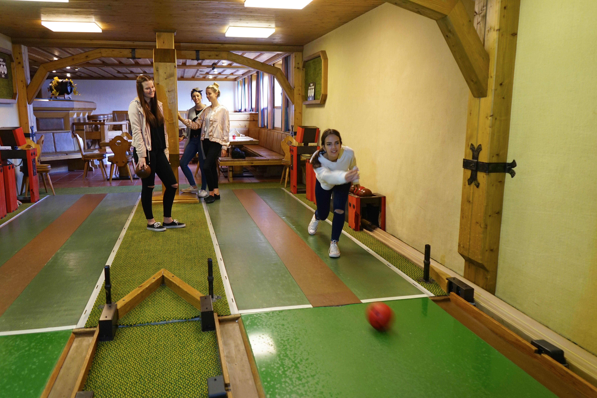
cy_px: 199
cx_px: 298
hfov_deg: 61.9
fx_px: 497
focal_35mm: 30
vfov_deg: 43.6
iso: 1000
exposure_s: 1/60
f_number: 3.5
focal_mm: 30
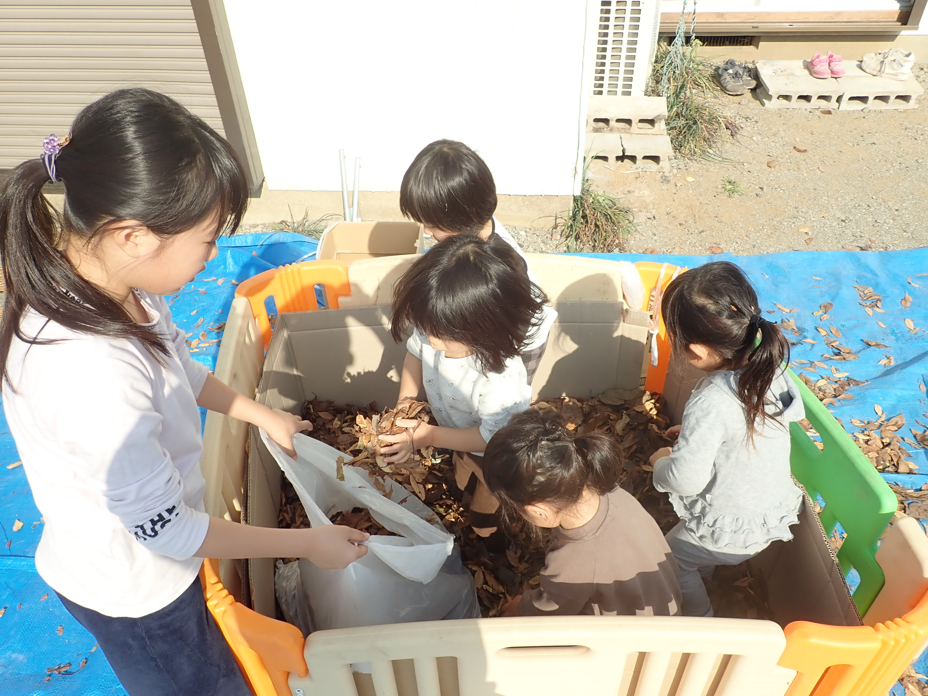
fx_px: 670
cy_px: 348
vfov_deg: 54.9
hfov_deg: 69.4
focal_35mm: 25
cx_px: 464
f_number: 2.8
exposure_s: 1/800
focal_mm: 4.5
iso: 100
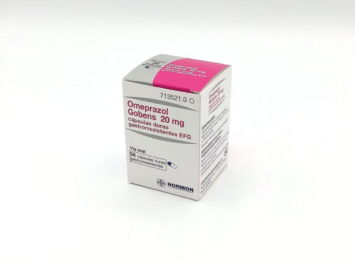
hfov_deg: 36.2
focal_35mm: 53
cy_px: 133
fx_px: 544
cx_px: 178
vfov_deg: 27.5
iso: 50
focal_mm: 3.83
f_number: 2.2
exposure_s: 1/451
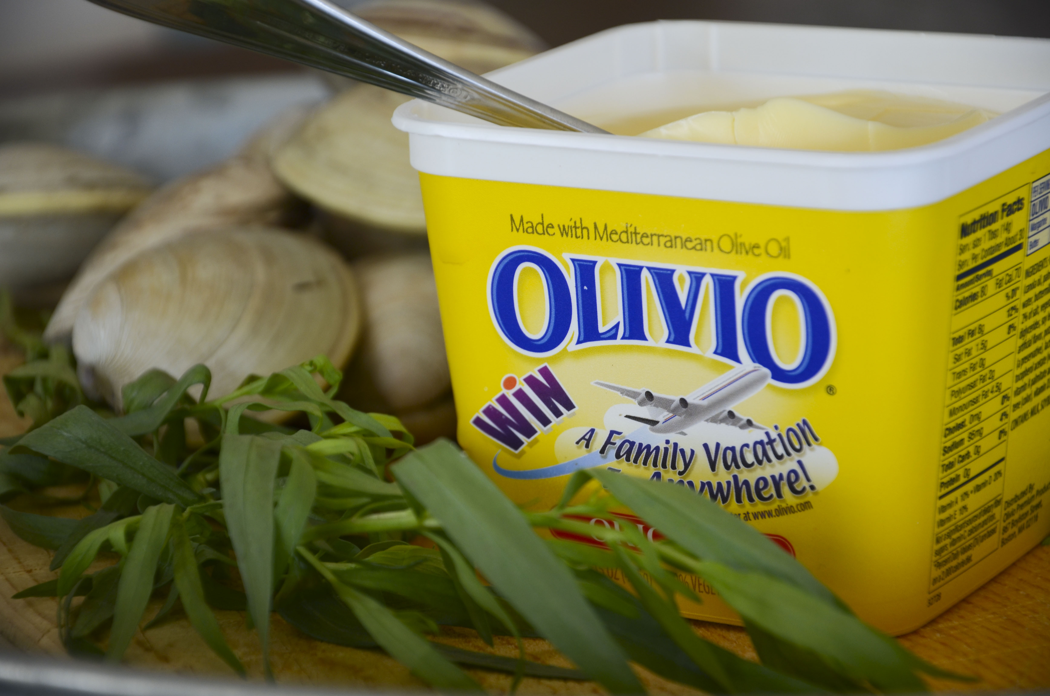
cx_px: 525
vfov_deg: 8.7
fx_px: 4584
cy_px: 348
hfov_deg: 13.1
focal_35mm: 158
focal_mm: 105
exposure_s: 1/50
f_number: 5.6
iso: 200
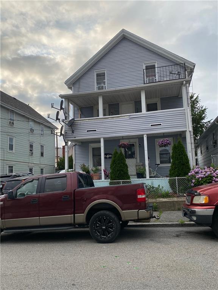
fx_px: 218
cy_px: 145
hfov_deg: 53.1
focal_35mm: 26
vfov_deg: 67.3
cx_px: 109
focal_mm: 4.25
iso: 32
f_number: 1.8
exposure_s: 1/1812
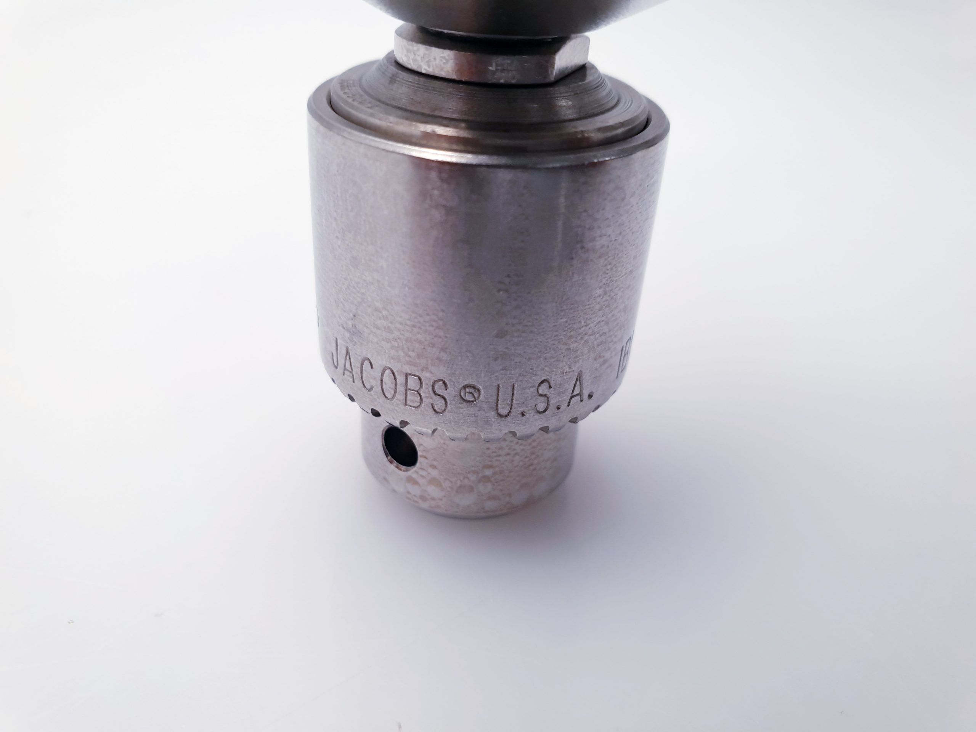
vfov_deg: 53.1
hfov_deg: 67.3
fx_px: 733
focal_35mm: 26
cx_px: 488
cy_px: 366
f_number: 2.4
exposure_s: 1/50
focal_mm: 4.3
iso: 100
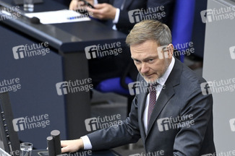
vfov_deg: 2.7
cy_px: 105
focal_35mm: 500
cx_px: 157
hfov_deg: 4.1
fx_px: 3261
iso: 10000
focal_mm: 360
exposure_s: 1/400
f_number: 5.6
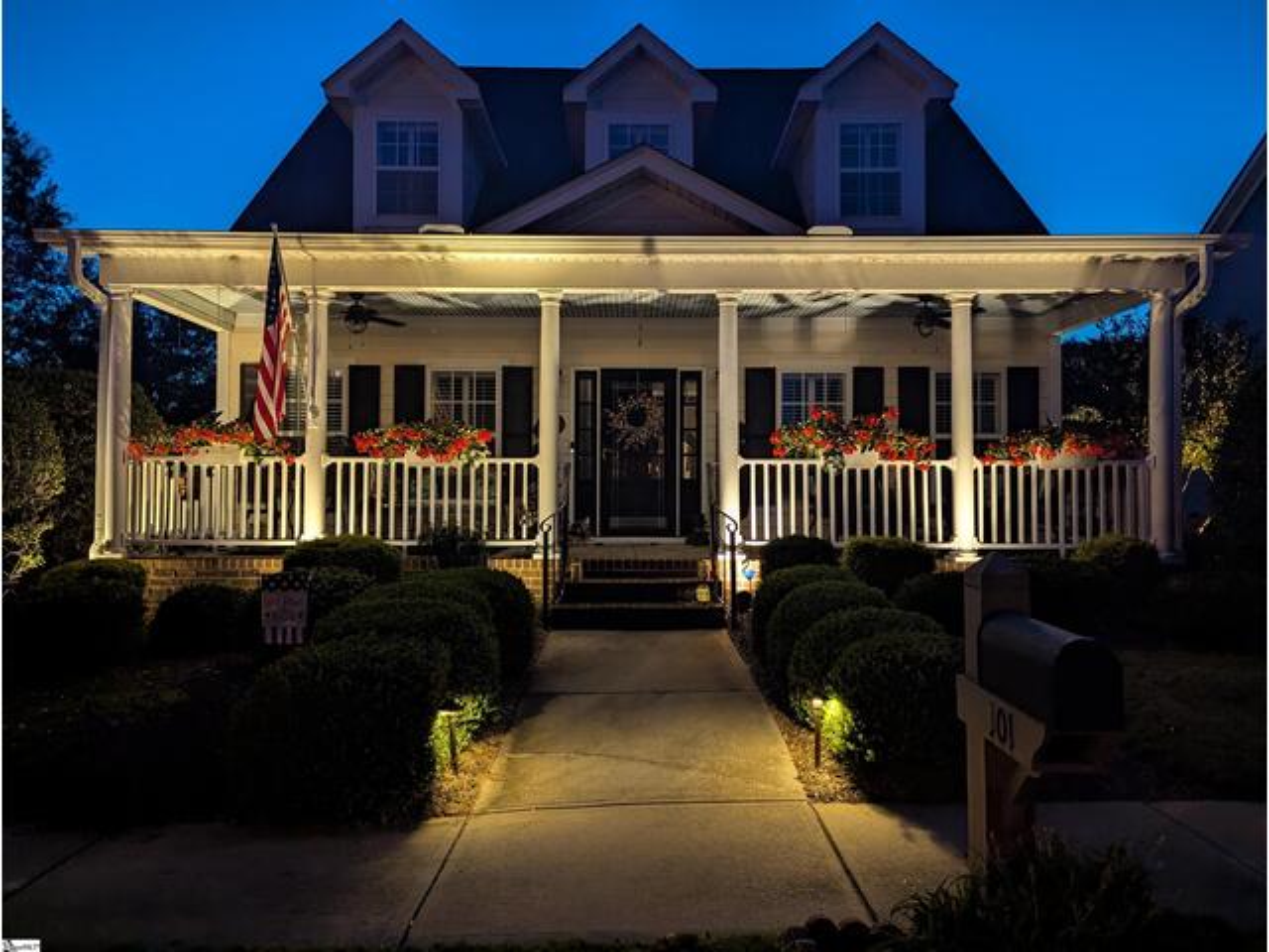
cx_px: 634
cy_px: 476
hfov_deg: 71.6
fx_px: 880
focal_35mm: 24
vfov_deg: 56.8
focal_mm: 6.81
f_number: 1.85
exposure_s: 1/40
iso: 635
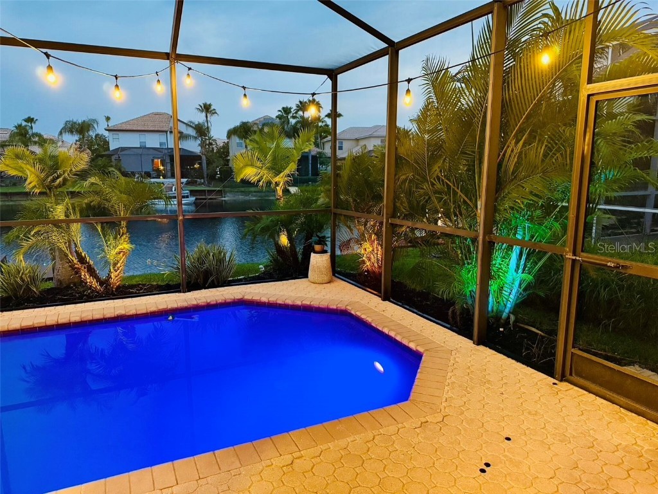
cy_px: 247
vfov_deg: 56.8
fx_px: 456
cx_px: 329
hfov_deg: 71.6
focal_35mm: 24
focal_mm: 6.76
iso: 800
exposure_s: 1/30
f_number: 1.78
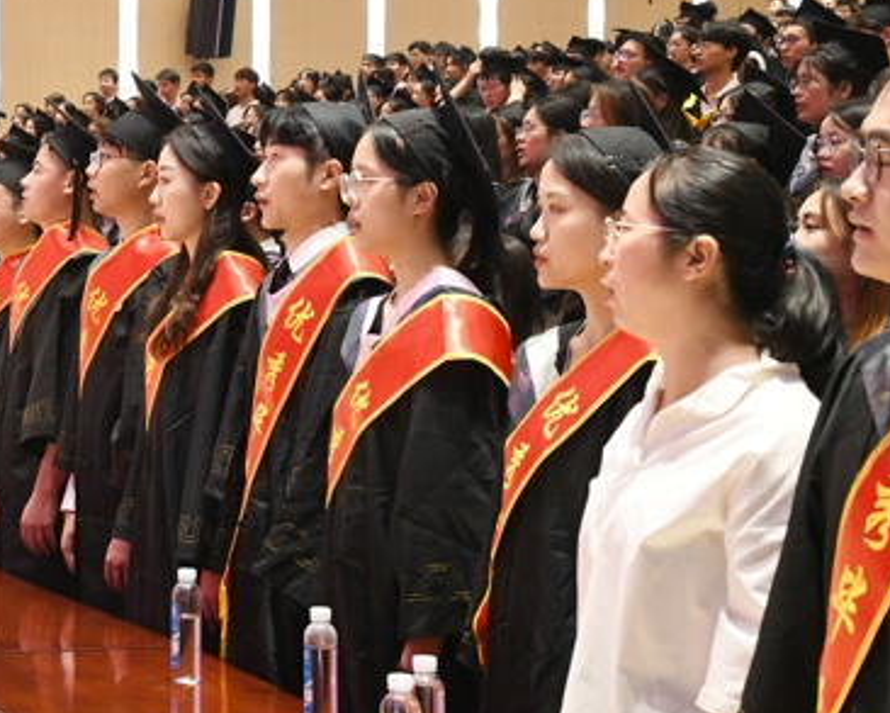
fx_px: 2661
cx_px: 73
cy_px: 203
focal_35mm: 101
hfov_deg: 18.6
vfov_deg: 15.2
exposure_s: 1/60
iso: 6400
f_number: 10
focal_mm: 58
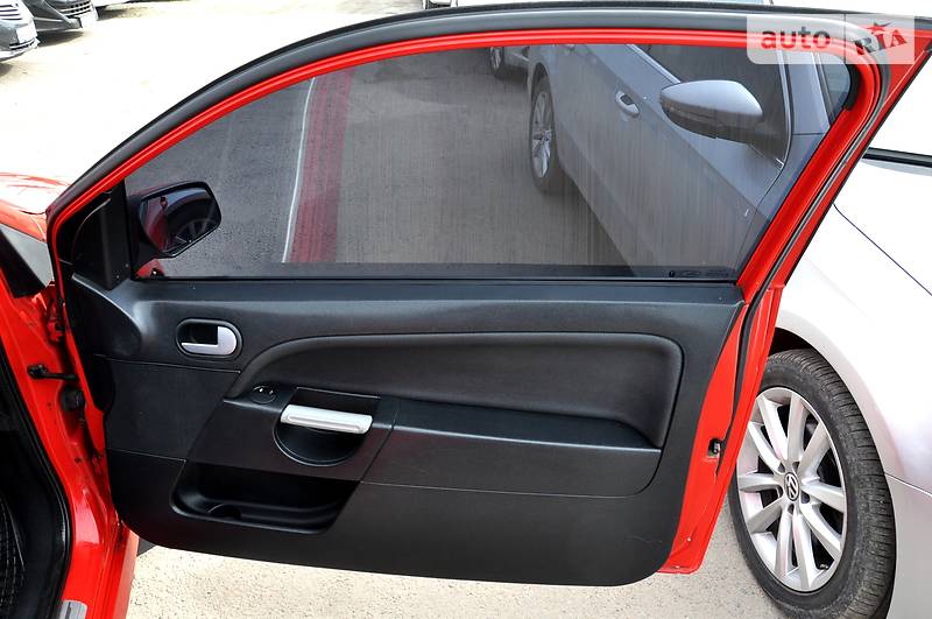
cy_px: 310
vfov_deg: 47.8
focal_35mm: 27
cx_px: 466
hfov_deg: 67.5
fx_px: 698
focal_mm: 18
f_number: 8
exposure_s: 1/250
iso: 500
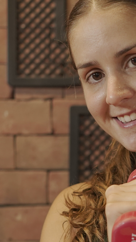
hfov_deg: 12.4
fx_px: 615
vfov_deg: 21.9
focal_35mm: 96
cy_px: 199
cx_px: 148
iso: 1600
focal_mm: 28
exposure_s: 1/250
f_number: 2.5
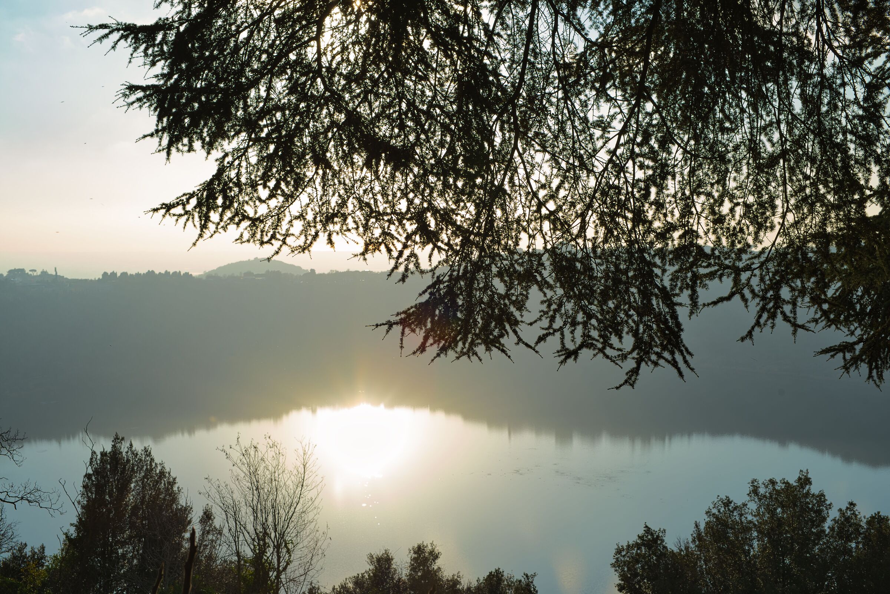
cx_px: 445
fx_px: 1236
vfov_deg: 27.0
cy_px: 297
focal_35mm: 50
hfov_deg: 39.6
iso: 50
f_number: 10
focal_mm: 50
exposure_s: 1/100
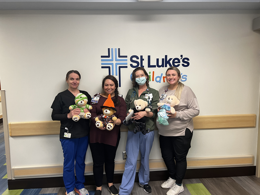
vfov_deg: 53.1
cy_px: 98
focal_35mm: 26
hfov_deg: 67.3
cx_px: 130
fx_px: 195
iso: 100
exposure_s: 1/60
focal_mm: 5.7
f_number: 1.5
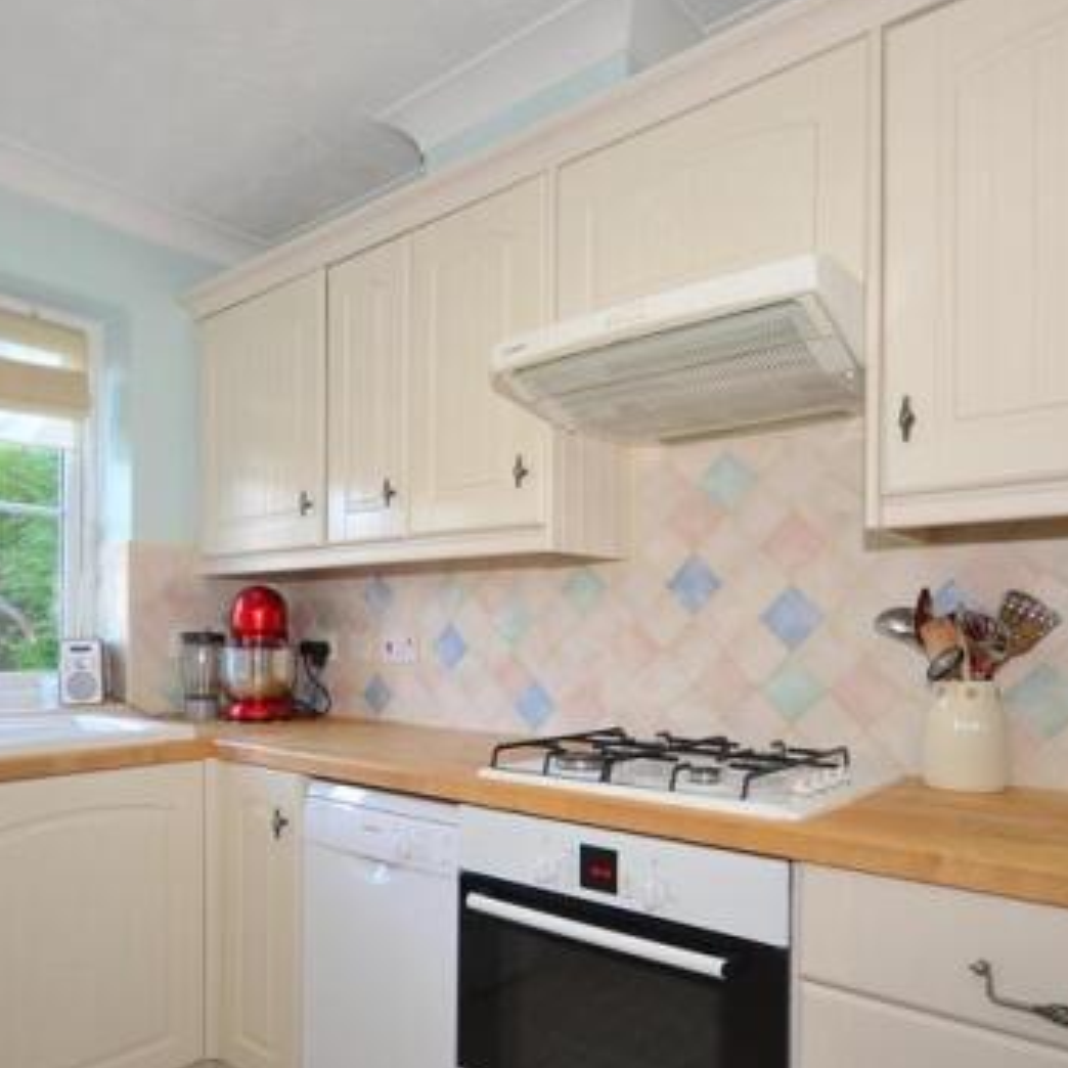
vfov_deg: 64.6
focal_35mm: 24
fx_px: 838
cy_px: 621
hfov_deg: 64.6
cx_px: 439
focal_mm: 10
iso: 200
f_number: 5
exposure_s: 1/20
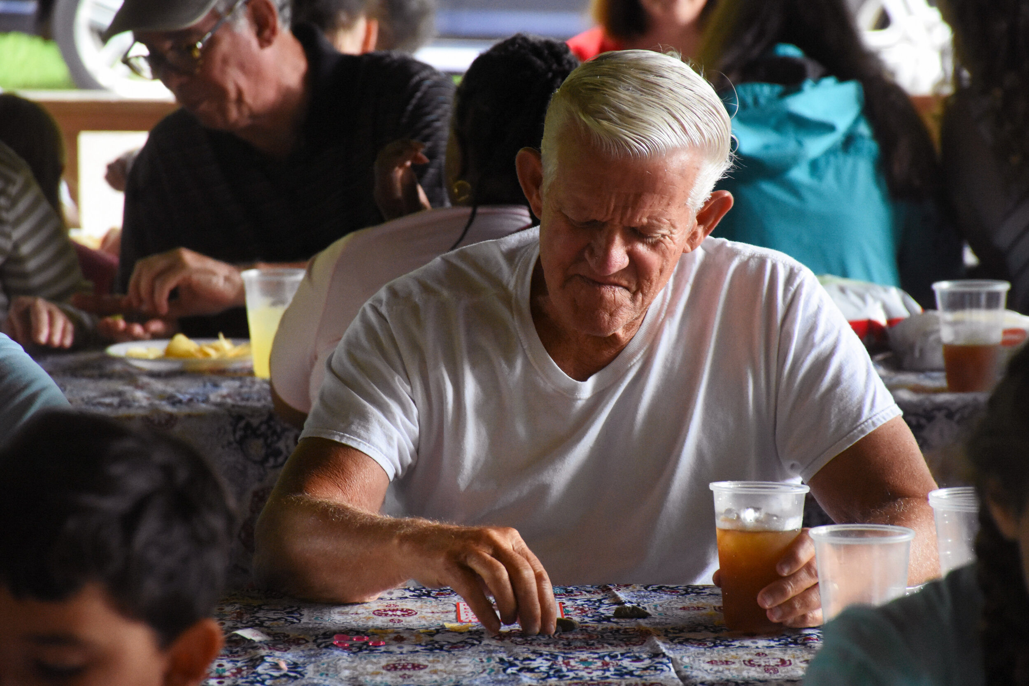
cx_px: 514
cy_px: 343
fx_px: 6002
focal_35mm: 210
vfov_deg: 6.5
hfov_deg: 9.8
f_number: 5.6
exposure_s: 1/250
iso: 5000
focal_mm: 140
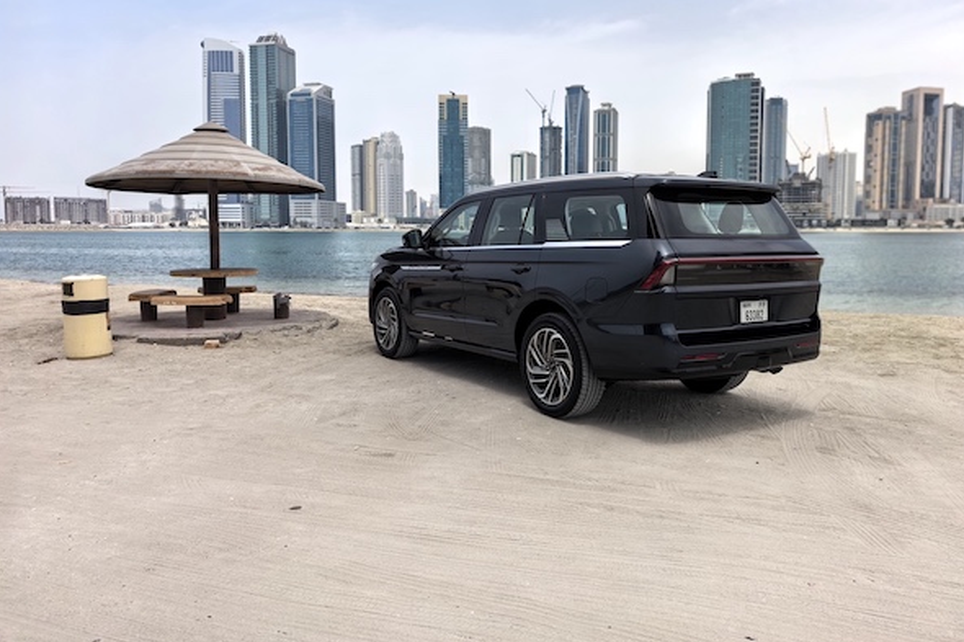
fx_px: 696
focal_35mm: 26
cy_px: 282
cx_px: 500
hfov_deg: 69.4
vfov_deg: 49.4
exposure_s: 1/3937
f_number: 2
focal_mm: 8.5
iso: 50
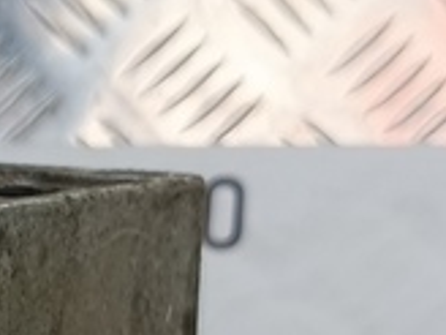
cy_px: 430
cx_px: -465
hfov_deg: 12.1
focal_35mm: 144
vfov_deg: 10.1
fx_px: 1855
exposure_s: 1/100
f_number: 1.6
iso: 111
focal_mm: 4.11
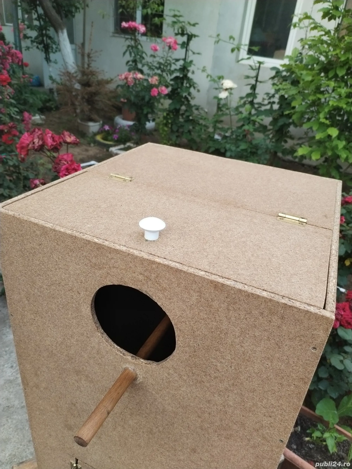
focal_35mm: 29
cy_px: 234
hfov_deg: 48.2
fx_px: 393
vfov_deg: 61.7
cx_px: 176
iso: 188
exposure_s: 1/120
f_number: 1.8
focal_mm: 4.75
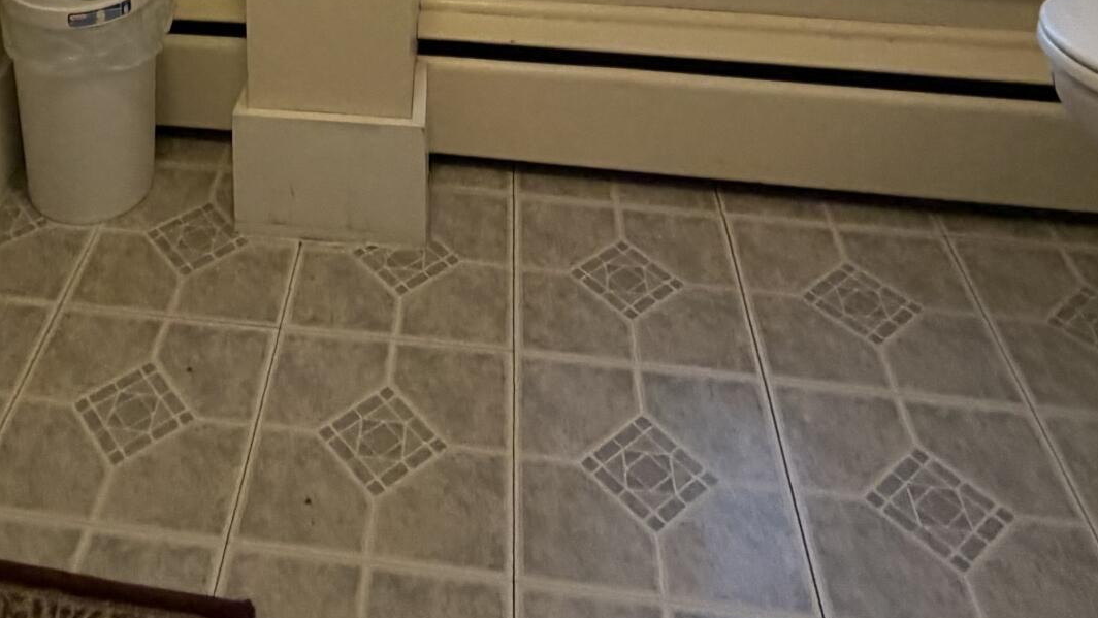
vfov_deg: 20.0
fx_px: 1252
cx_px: 309
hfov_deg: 46.1
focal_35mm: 43
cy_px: -500
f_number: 2.2
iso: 320
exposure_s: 1/120
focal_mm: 2.22
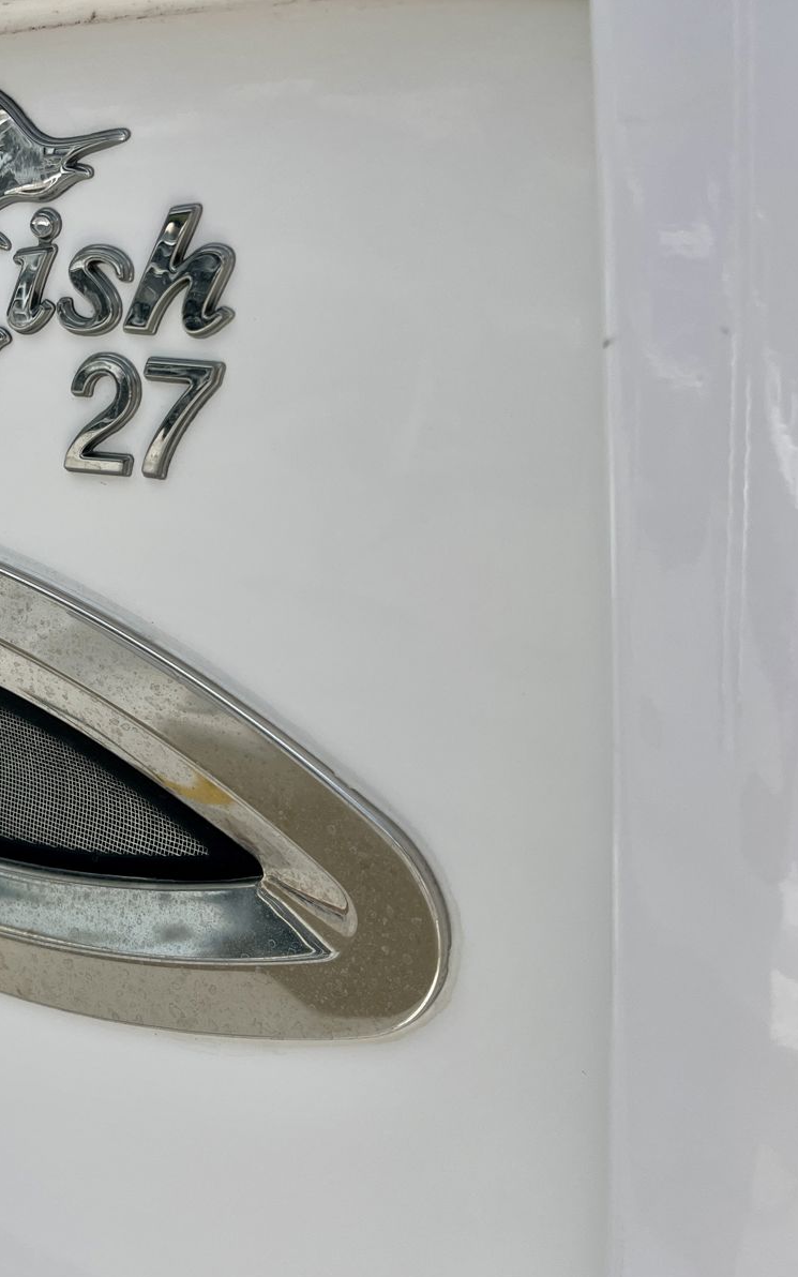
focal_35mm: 37
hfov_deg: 32.0
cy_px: 641
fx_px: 1287
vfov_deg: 52.7
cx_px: 15
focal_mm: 5.1
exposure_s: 1/3413
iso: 50
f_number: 1.6
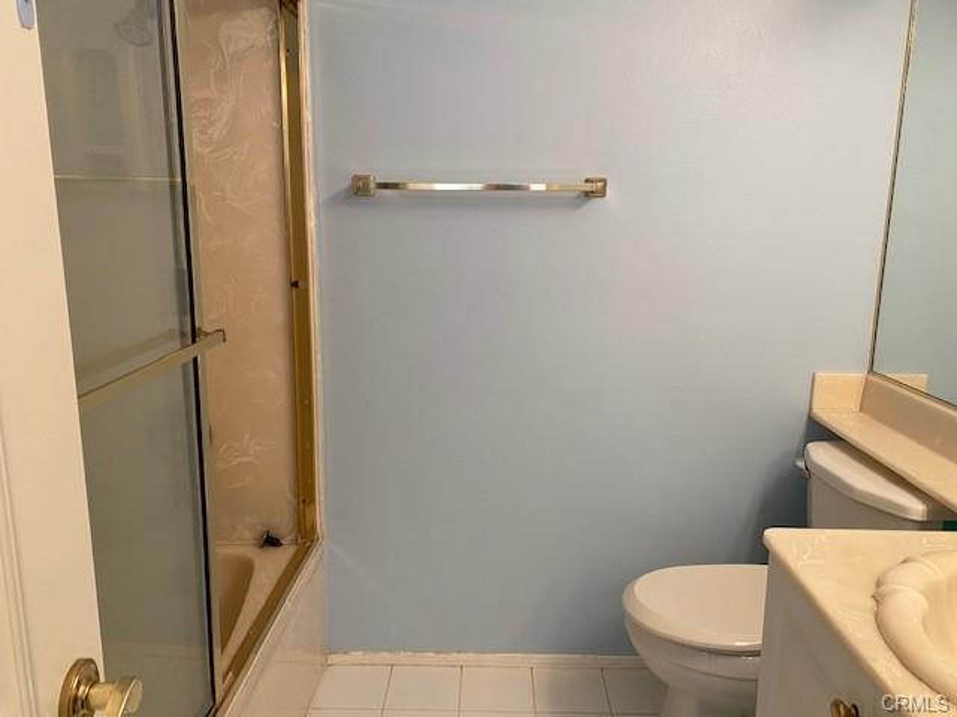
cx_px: 478
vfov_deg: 53.1
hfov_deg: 67.3
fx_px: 719
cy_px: 358
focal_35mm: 26
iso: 100
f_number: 1.8
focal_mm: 4.25
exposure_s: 1/60
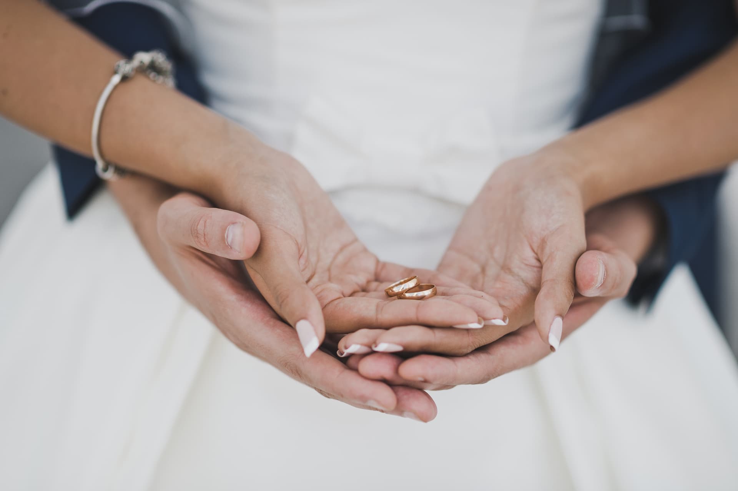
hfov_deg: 23.9
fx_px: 1742
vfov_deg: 16.1
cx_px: 369
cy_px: 246
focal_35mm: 85
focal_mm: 85
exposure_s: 1/2500
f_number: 2
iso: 125
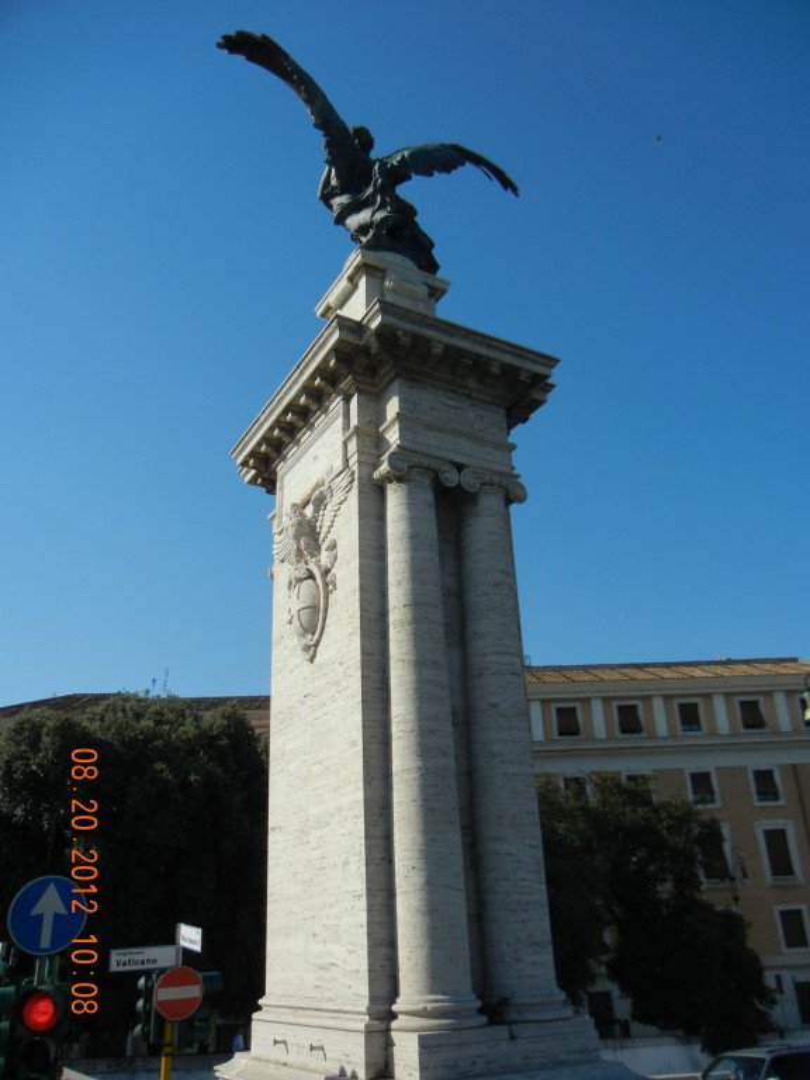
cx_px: 405
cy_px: 540
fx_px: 936
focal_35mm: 30
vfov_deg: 60.0
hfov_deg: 46.8
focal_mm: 5.4
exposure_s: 1/548
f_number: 7
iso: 160
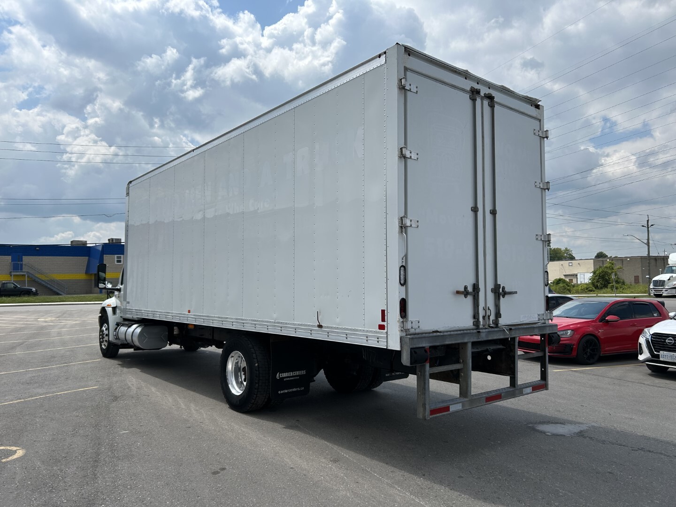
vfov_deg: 53.1
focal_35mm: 26
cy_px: 254
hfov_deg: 67.3
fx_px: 508
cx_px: 338
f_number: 1.5
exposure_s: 1/7463
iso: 50
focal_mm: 5.7
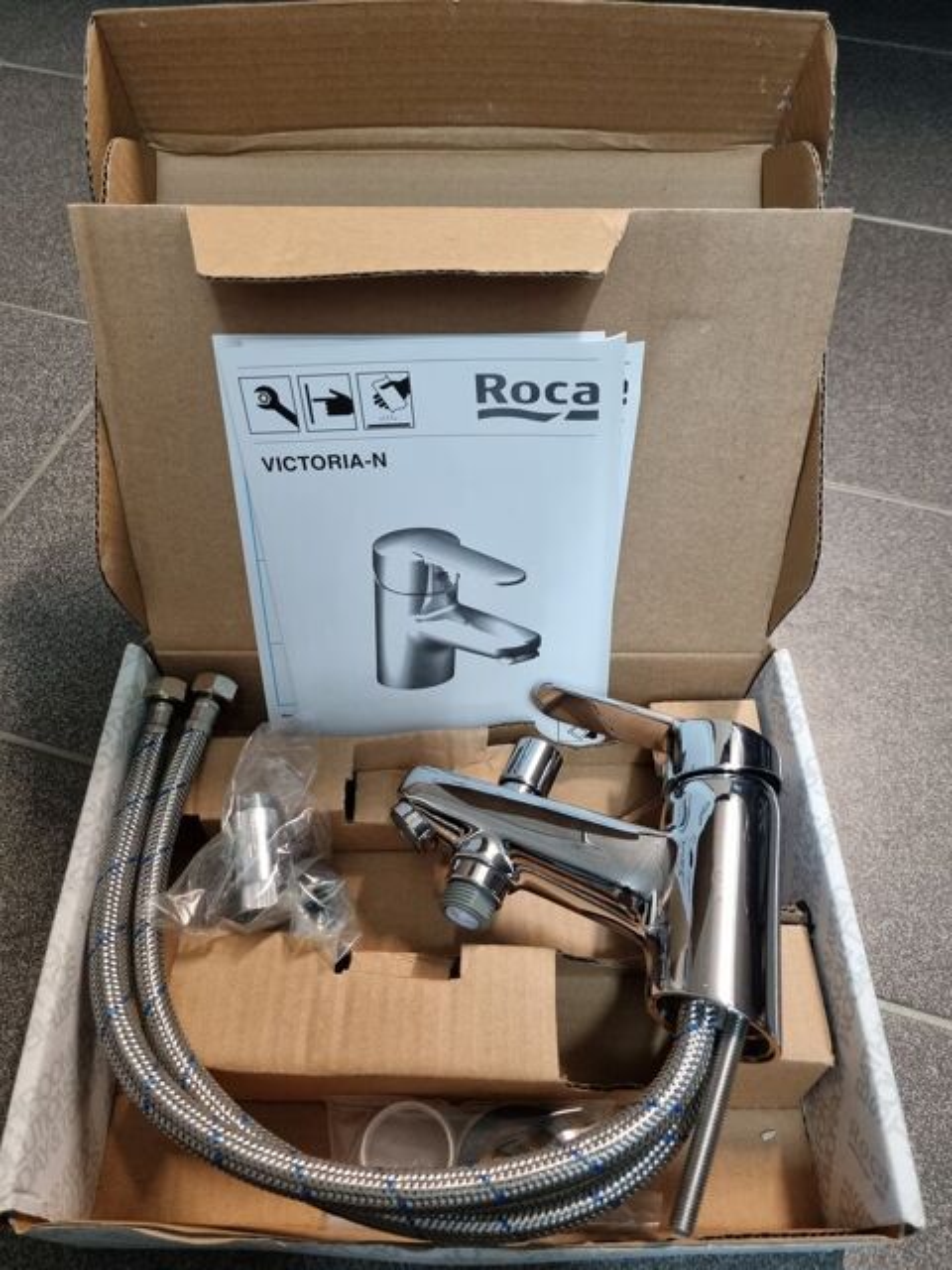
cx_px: 476
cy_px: 635
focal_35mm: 26
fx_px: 953
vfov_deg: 67.3
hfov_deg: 53.1
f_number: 1.8
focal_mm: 5.4
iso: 640
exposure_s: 1/50
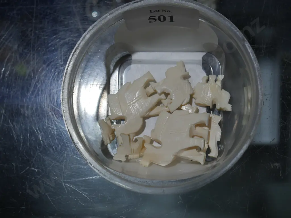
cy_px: 109
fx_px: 471
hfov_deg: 34.3
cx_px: 146
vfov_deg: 26.1
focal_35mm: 56
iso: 200
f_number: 5.6
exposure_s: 1/160
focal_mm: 28
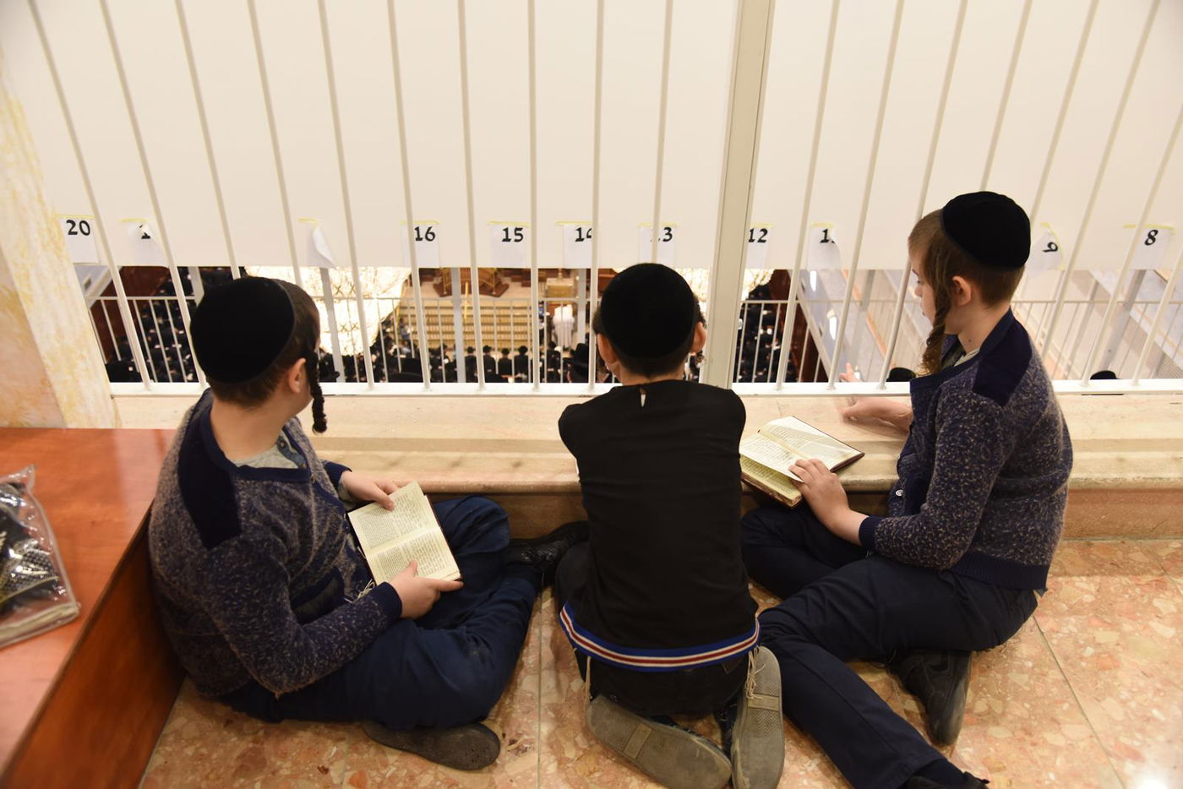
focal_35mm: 31
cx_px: 592
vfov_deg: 42.3
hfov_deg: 60.3
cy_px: 394
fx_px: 1019
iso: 1000
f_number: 4
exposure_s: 1/100
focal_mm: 31
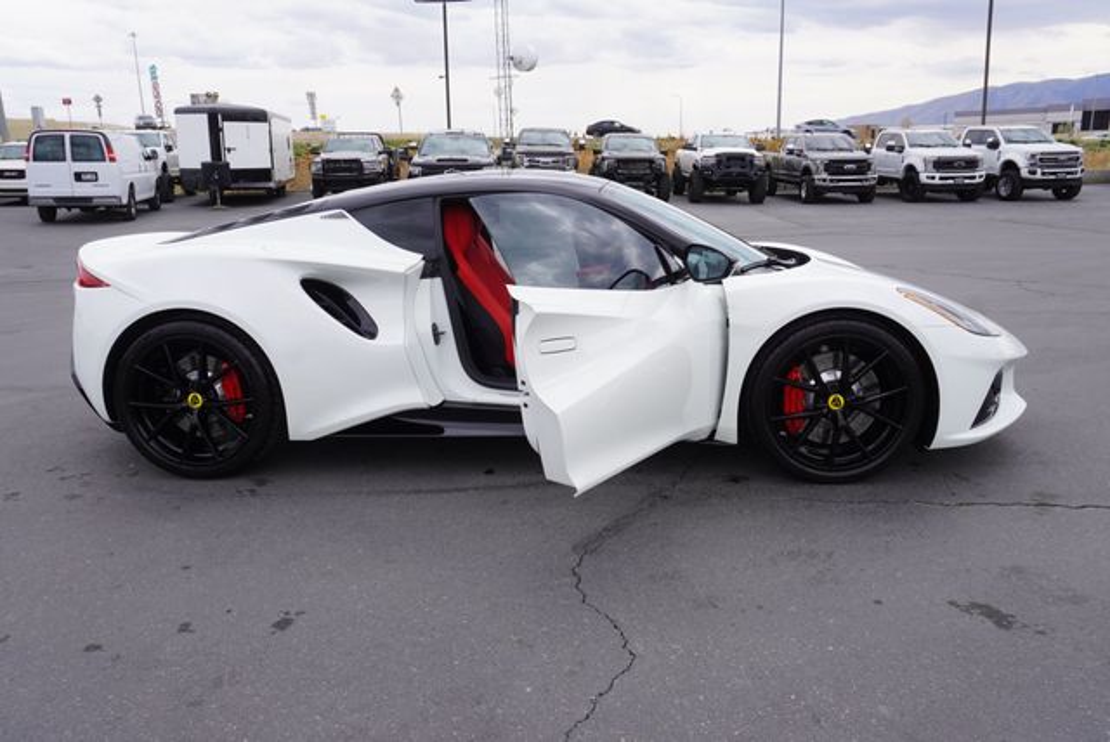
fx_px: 833
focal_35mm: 27
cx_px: 555
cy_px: 371
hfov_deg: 67.3
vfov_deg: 48.0
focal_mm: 18
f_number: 8
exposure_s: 1/125
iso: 100
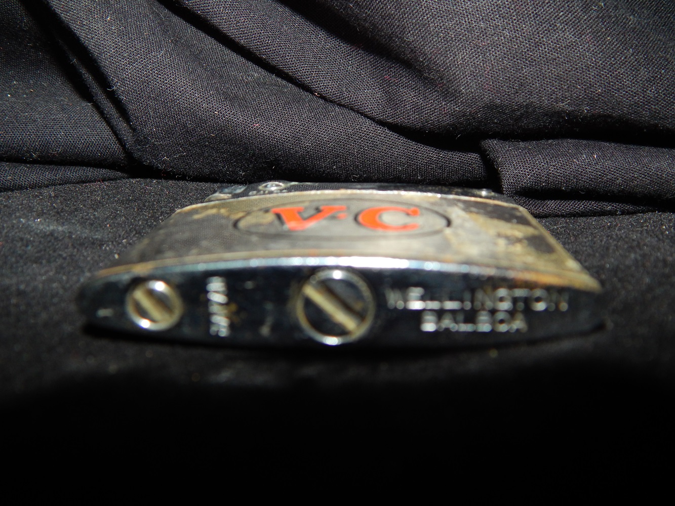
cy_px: 253
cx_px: 338
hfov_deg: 58.3
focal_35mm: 31
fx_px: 605
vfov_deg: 45.4
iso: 200
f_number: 6.5
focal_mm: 5.6
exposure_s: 1/30
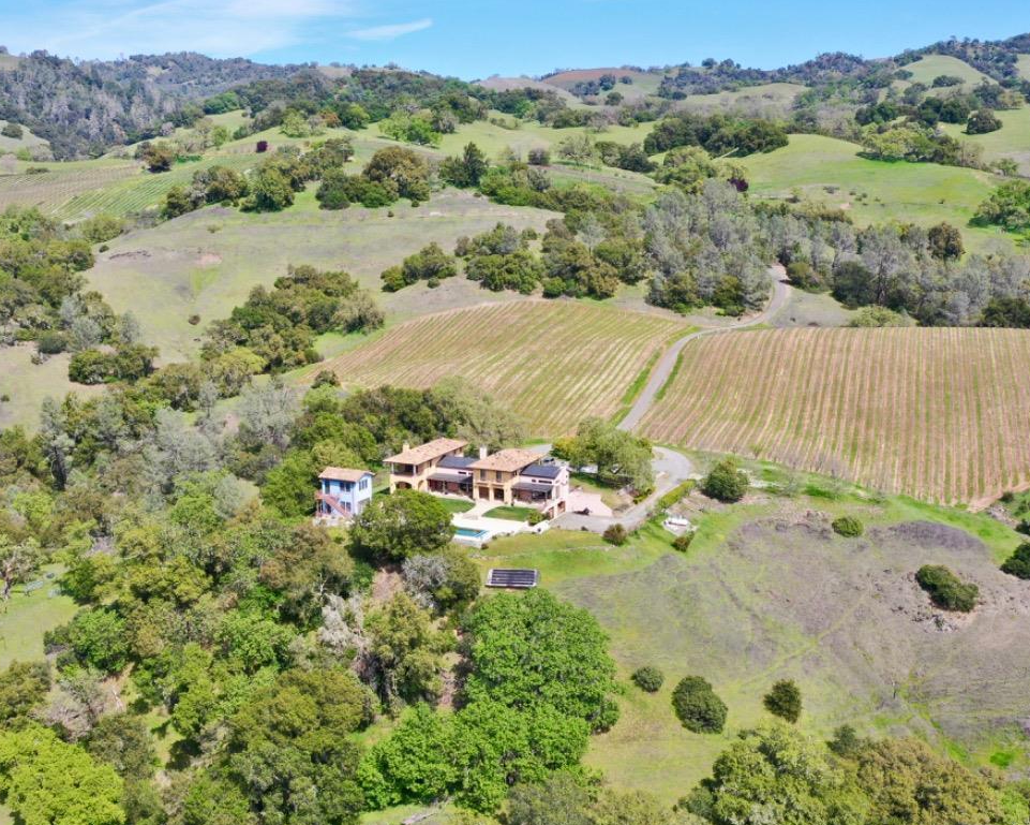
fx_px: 1250
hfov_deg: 44.7
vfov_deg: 36.5
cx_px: 444
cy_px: 448
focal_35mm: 41
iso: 100
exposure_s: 1/320
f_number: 5.6
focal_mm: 10.26
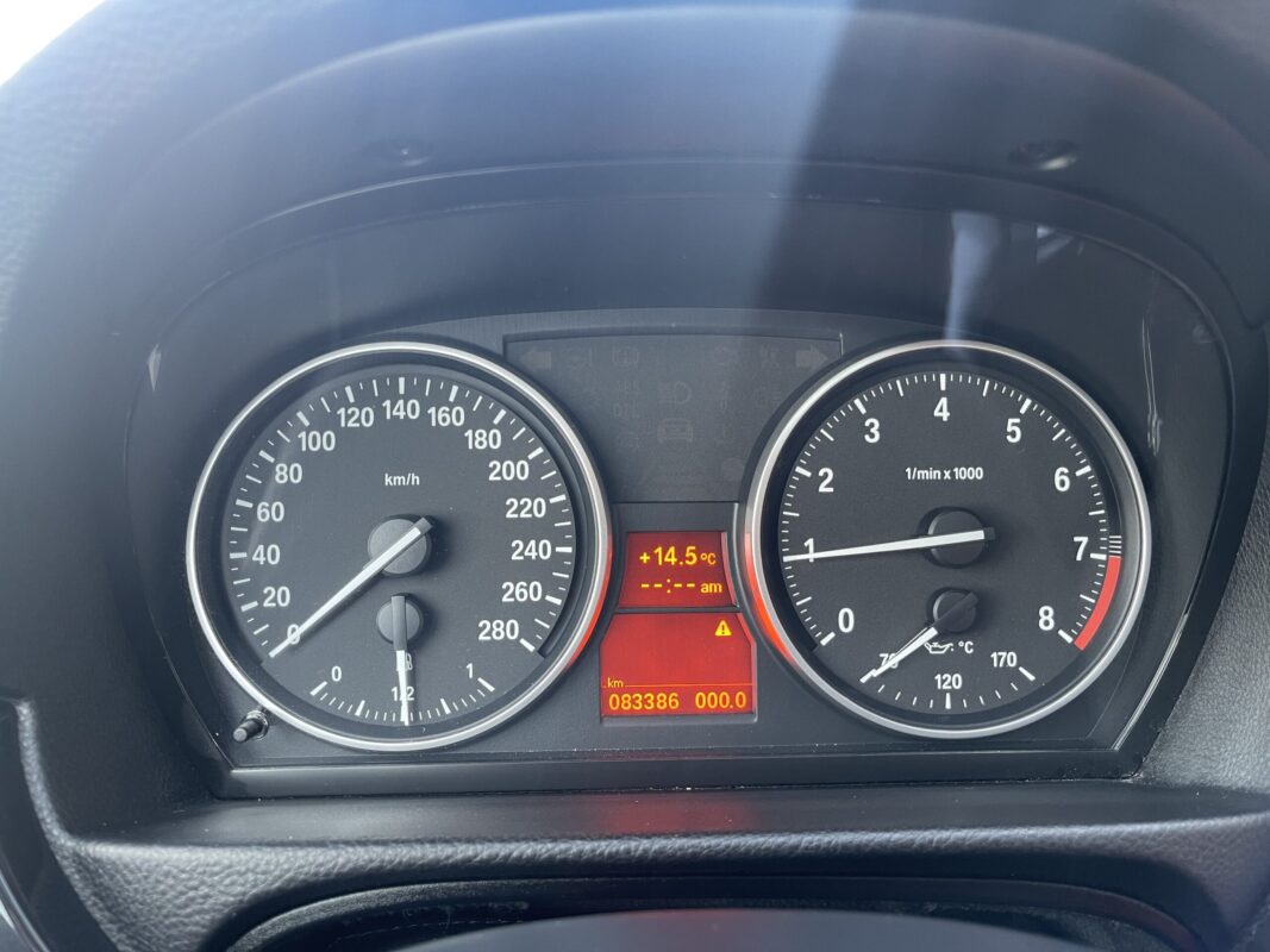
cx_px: 635
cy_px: 476
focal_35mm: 26
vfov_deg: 53.1
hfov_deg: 67.3
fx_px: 954
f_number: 1.6
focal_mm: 5.1
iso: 200
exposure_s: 1/60
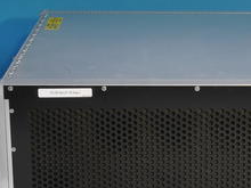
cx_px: 192
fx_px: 1211
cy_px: 150
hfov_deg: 11.8
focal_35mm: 167
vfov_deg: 8.9
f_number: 18
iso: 800
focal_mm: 46
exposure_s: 1/2.5
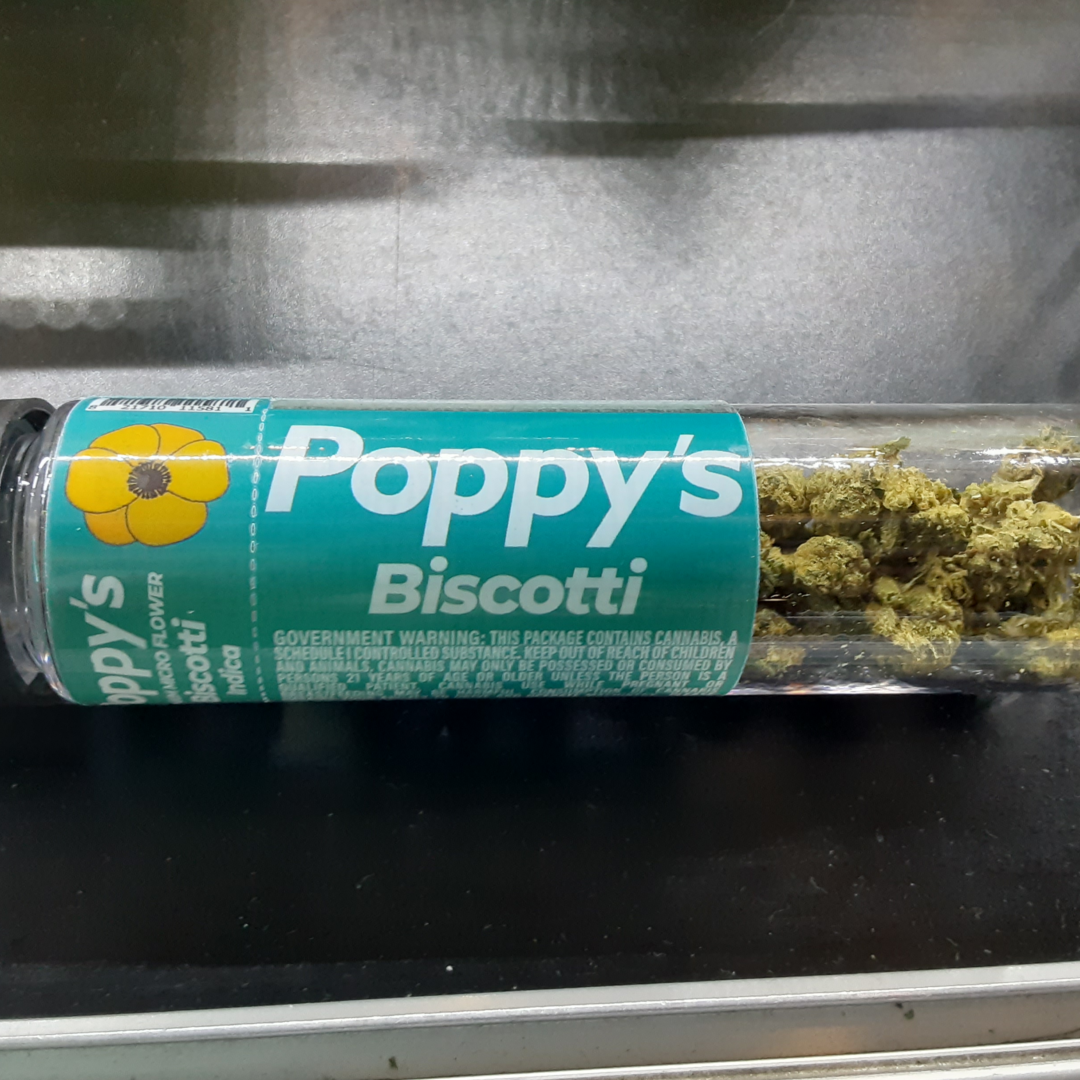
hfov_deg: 51.0
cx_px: 477
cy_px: 542
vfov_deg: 51.1
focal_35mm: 32
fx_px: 1130
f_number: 1.9
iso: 250
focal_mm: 2.91
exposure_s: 1/60
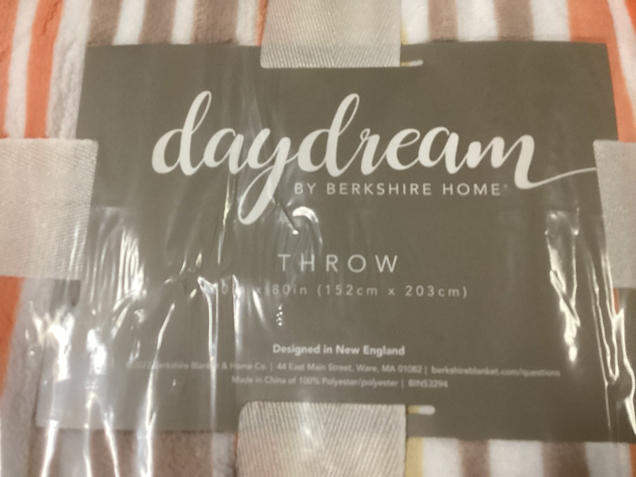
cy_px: 238
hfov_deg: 58.3
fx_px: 570
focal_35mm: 31
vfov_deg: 45.4
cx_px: 318
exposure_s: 1/60
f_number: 2.4
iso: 320
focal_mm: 3.3
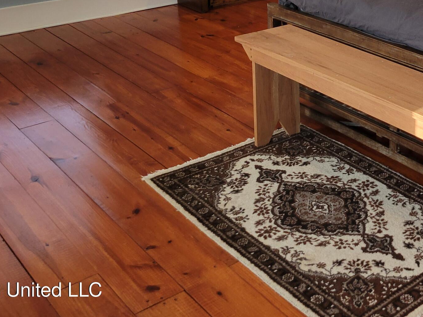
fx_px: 697
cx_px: 423
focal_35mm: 57
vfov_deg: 24.1
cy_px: -26
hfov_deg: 31.3
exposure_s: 1/120
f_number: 1.8
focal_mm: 5.4
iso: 125
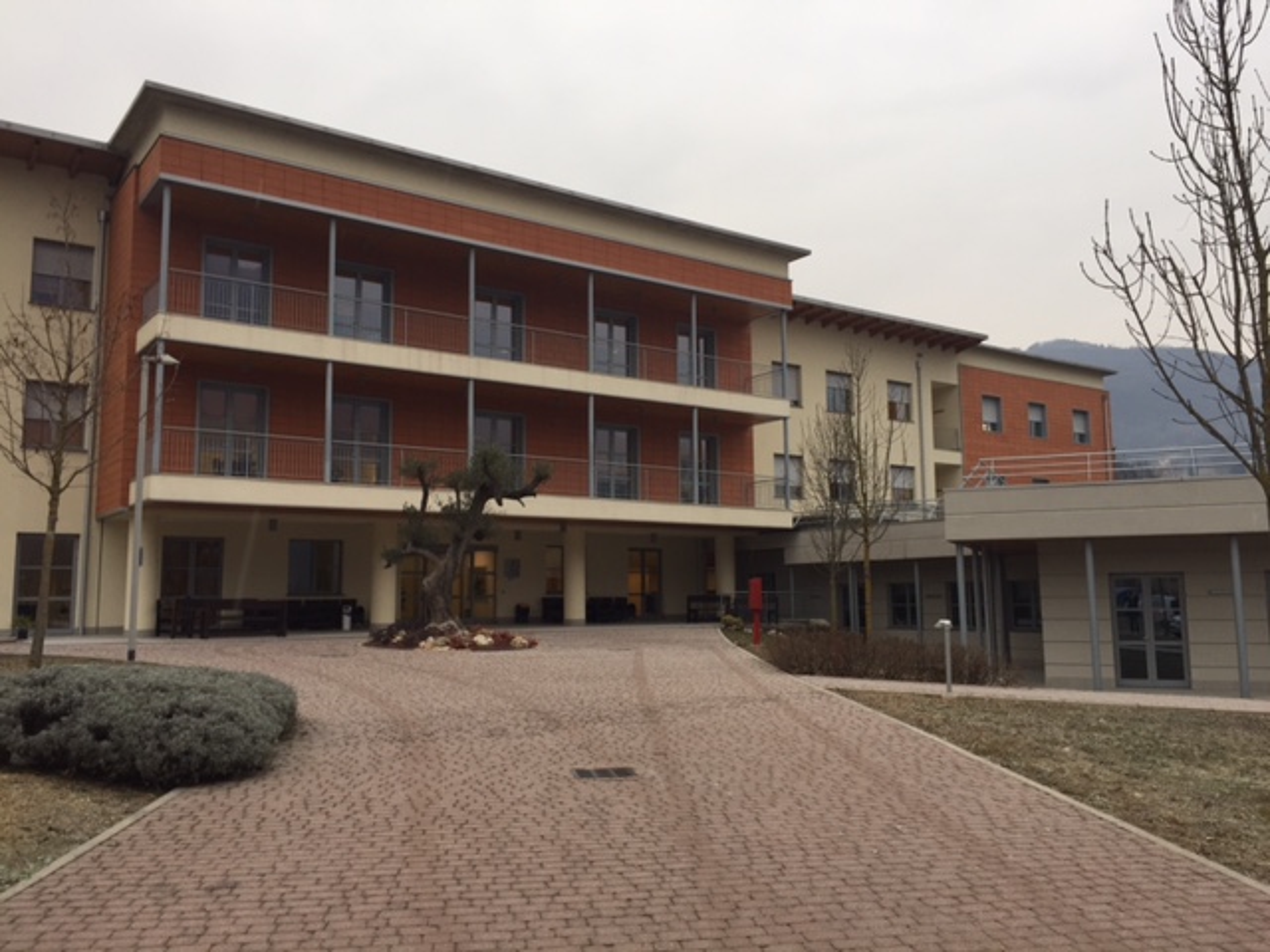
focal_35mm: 29
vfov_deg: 48.2
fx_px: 1064
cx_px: 635
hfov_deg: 61.7
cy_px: 476
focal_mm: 4.15
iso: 32
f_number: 2.2
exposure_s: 1/100
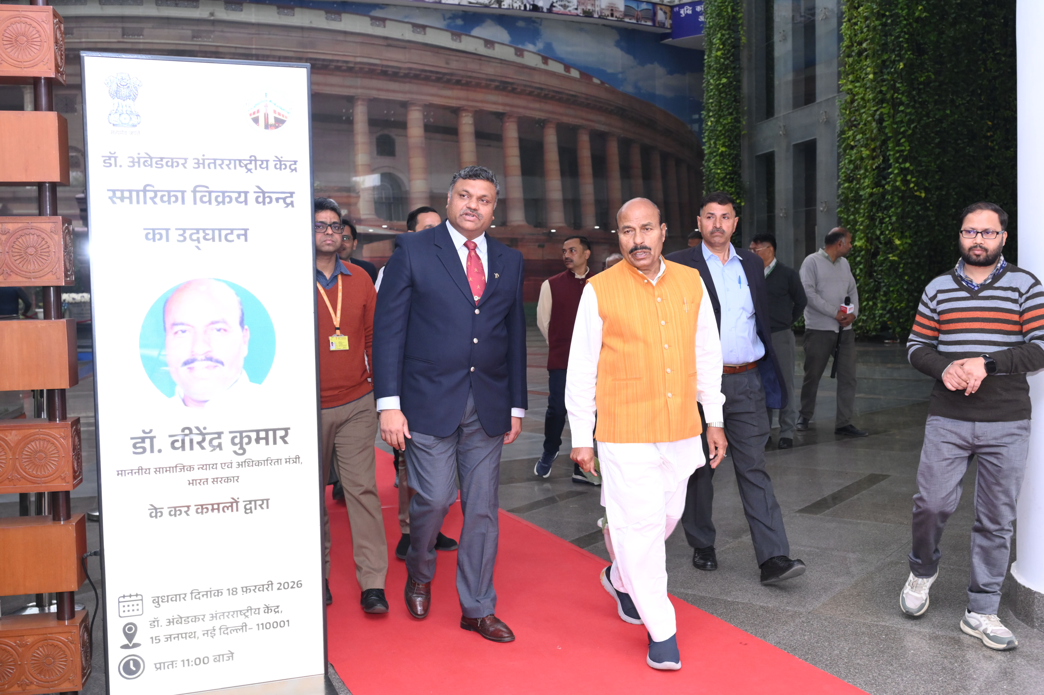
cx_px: 522
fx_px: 1072
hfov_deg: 51.9
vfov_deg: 35.9
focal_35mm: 37
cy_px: 348
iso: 2500
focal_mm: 37
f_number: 5
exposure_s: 1/125
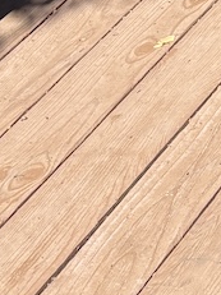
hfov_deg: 7.3
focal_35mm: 180
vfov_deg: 10.8
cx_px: 674
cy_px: -41
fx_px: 1534
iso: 50
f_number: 1.6
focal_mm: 5.96
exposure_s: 1/1751
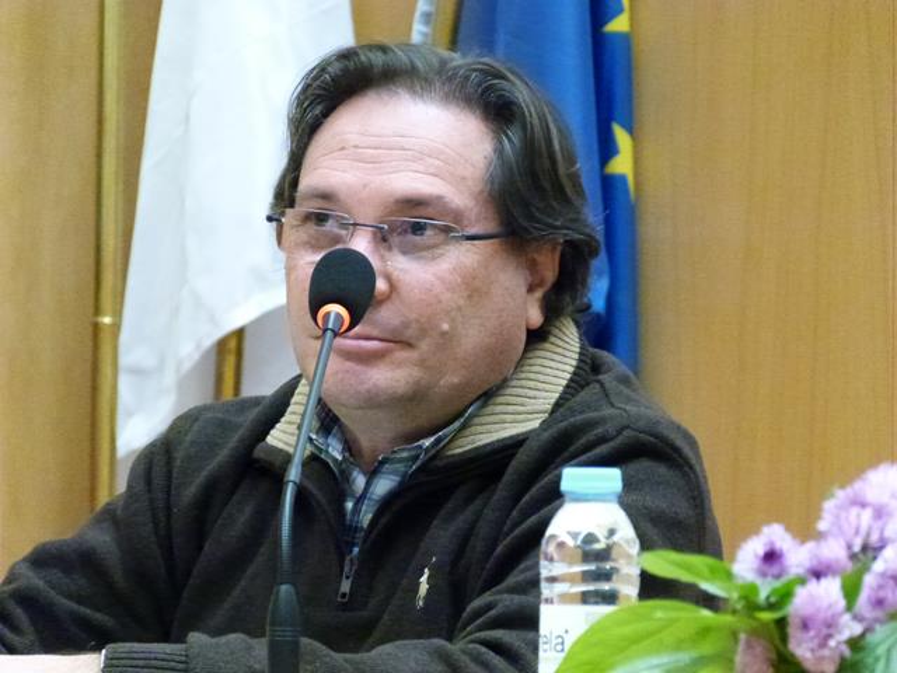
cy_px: 336
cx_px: 448
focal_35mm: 361
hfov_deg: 5.5
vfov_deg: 4.1
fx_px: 9355
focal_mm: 65
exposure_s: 1/30
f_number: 4.1
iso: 1600
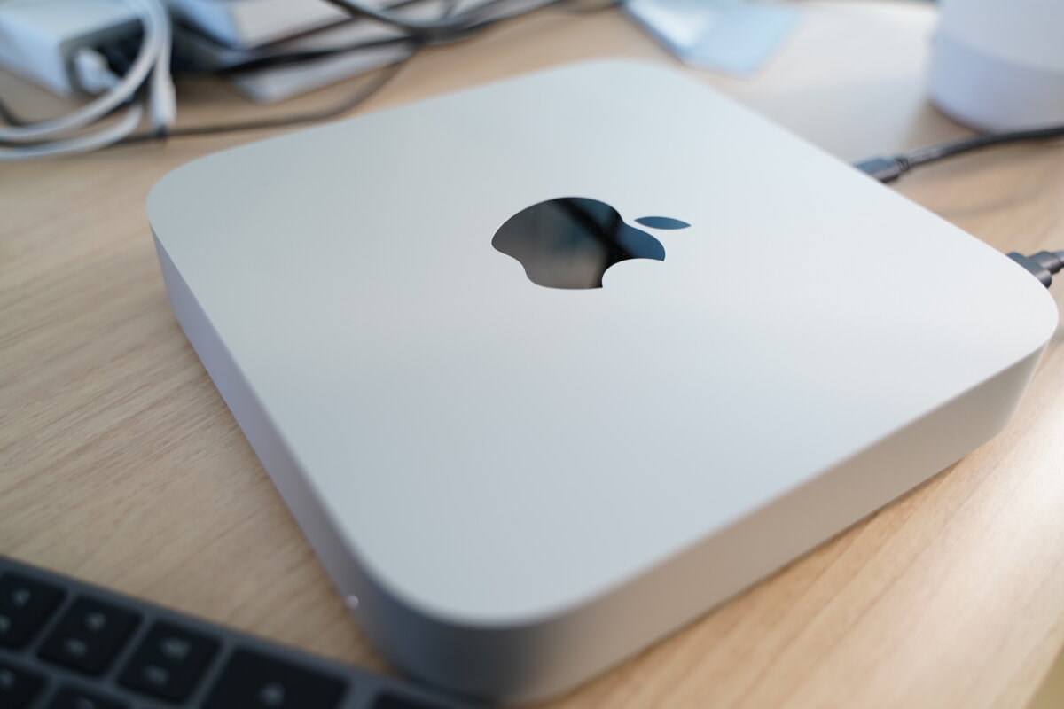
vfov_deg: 41.1
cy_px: 354
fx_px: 946
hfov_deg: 58.7
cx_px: 532
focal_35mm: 32
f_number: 2.8
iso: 400
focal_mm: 32
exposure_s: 1/40
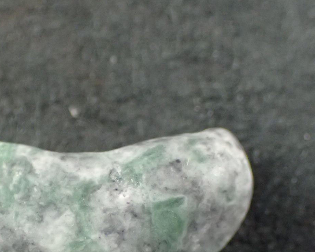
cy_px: 217
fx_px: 1082
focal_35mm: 116
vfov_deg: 13.2
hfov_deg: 16.5
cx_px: 85
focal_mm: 10.29
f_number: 3.5
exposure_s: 1/200
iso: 800
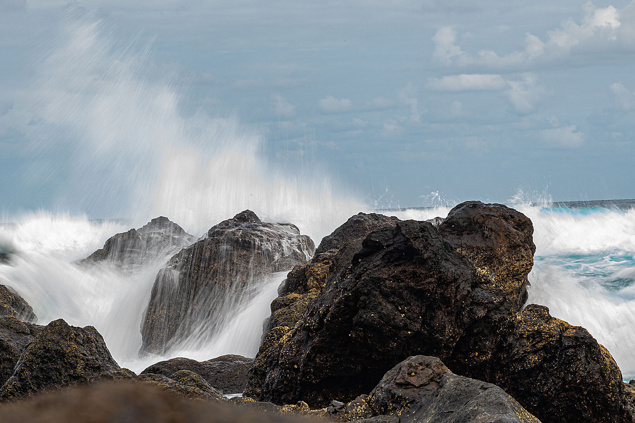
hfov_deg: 13.1
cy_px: 212
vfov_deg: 8.7
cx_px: 318
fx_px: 2769
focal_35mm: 157
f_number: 22
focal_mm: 105
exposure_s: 1/8
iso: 50
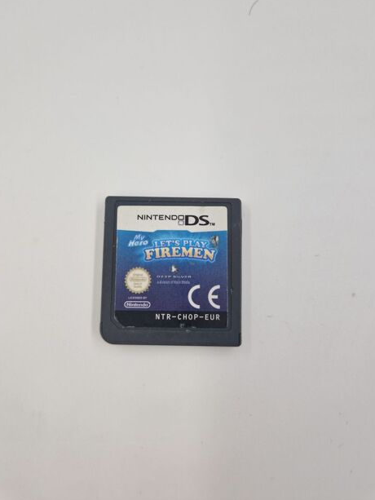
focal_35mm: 24
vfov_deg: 71.6
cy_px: 242
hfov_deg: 56.8
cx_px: 188
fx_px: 347
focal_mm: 5.4
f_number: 1.8
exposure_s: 1/59
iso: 50
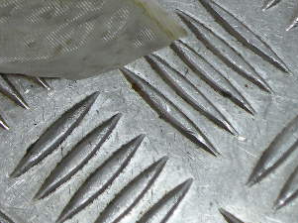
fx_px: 791
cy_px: -151
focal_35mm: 92
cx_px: -198
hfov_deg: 18.0
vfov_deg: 14.5
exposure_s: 1/81
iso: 64
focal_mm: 4.7
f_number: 3.2
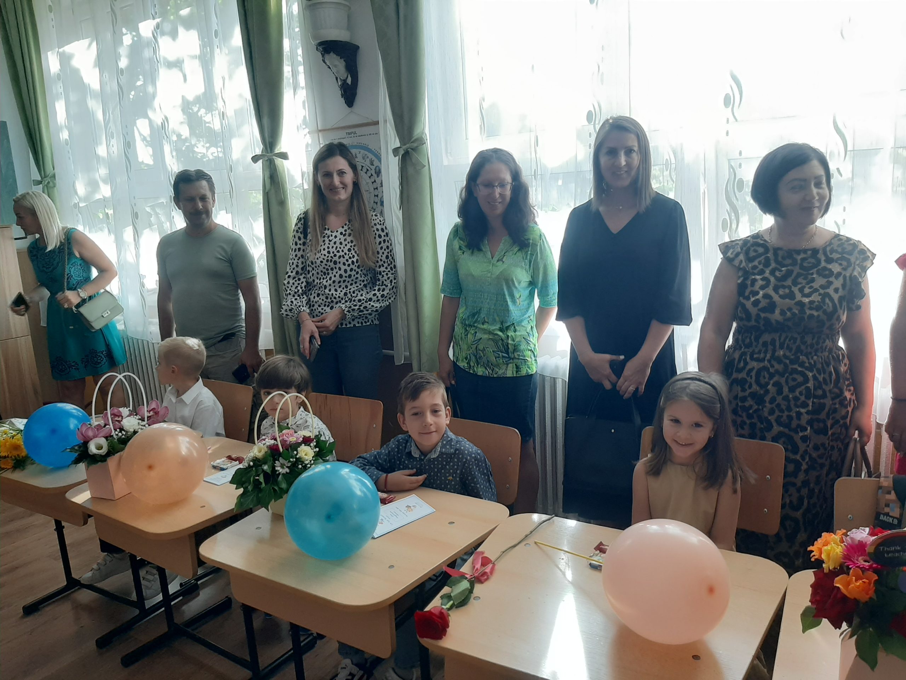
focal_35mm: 27
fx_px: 707
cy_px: 340
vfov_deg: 51.4
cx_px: 453
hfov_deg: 65.3
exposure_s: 1/50
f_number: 1.7
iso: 200
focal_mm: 3.93
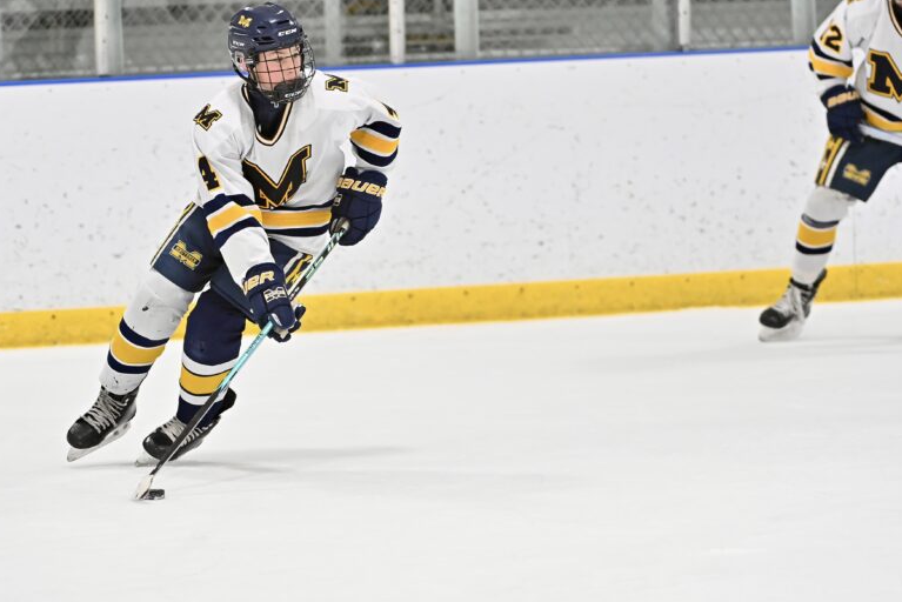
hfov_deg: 7.7
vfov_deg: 5.2
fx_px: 6692
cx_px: 381
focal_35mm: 267
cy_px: 224
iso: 6400
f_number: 4
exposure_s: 1/1000
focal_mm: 200
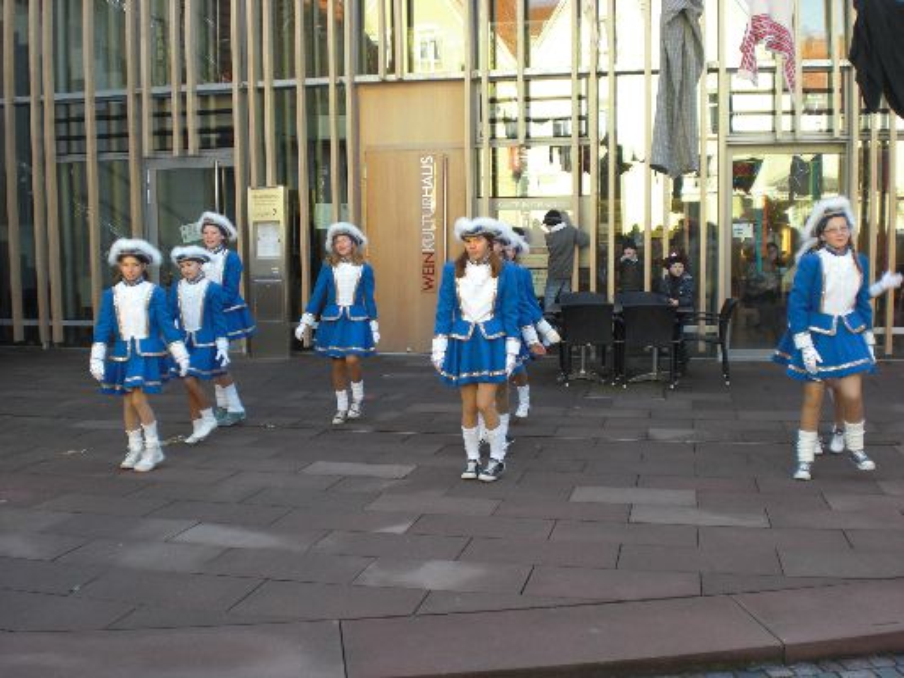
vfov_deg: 37.7
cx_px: 452
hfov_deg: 49.0
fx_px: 993
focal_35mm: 38
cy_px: 339
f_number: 3.1
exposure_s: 1/125
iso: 64
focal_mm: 6.3
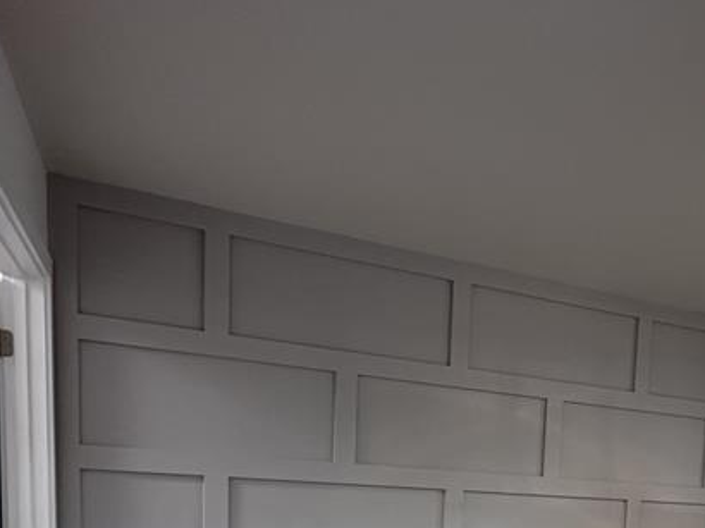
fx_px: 712
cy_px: 573
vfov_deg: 35.2
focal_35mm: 35
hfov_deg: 50.9
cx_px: 509
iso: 200
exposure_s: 1/60
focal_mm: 2.22
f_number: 2.2
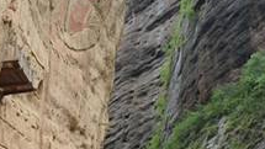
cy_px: 99
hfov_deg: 29.1
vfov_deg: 17.2
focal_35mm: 70
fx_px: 492
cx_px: 36
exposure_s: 1/160
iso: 220
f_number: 2.8
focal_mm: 24
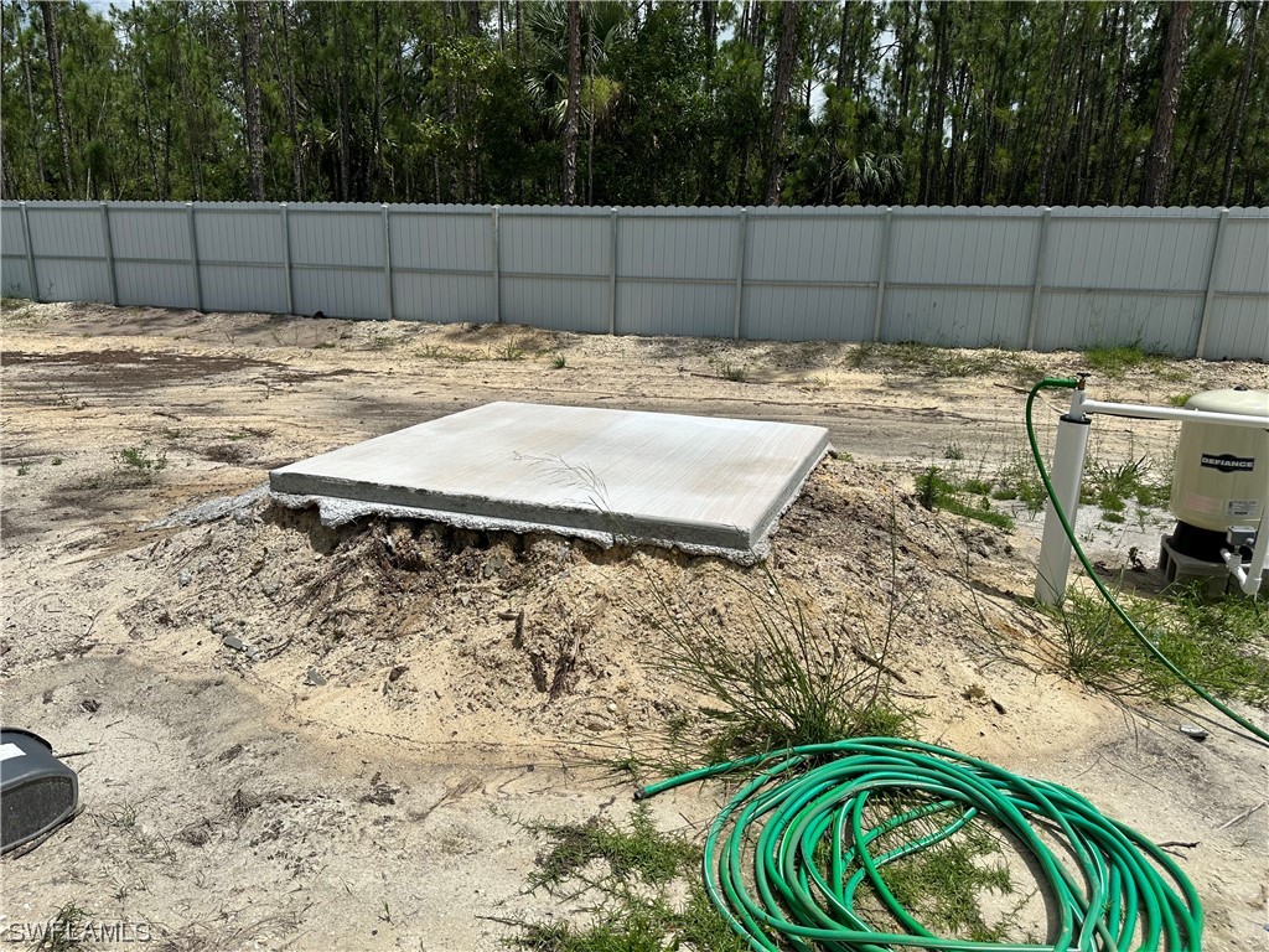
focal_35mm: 24
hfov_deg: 71.6
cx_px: 634
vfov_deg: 56.8
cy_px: 476
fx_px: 880
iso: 80
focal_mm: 6.86
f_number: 1.78
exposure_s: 1/9709
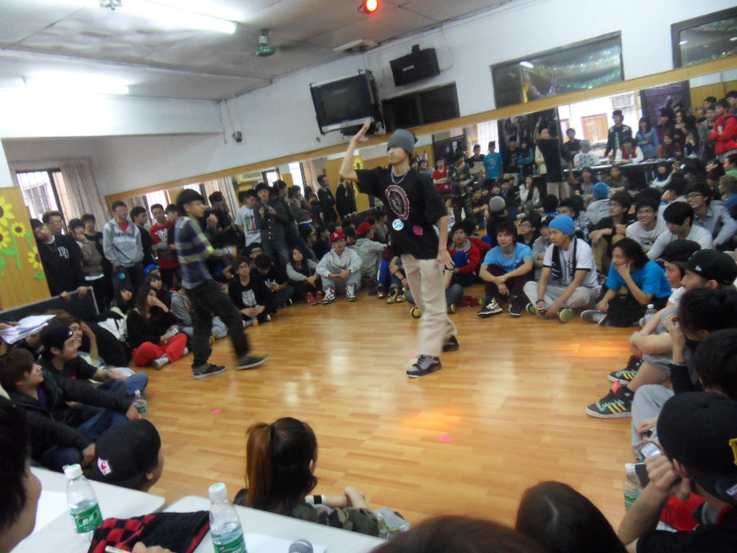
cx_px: 368
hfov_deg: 71.6
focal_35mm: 24
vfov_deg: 56.8
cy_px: 276
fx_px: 511
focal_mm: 4.2
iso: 400
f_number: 3.3
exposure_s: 1/20
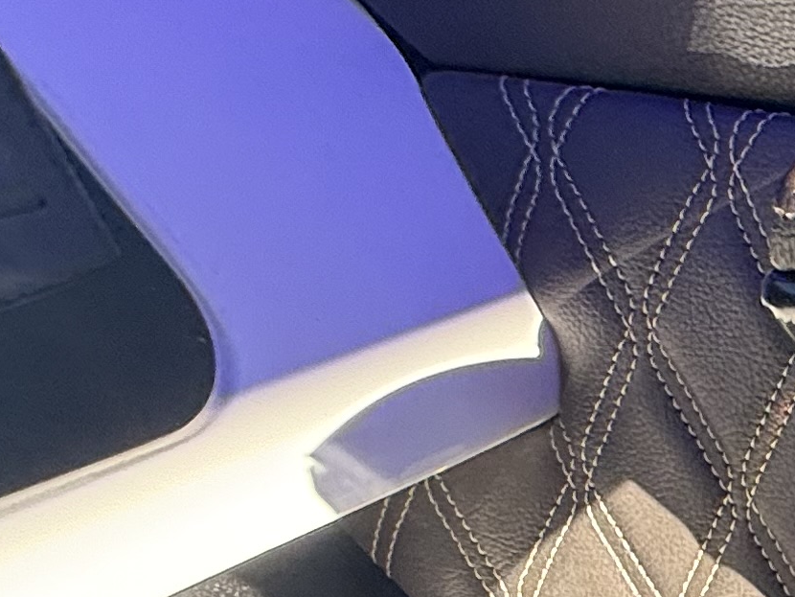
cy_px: 690
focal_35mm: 68
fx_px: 1562
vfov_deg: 20.4
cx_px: 1522
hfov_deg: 19.3
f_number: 2.2
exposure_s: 1/176
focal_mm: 2.22
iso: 50
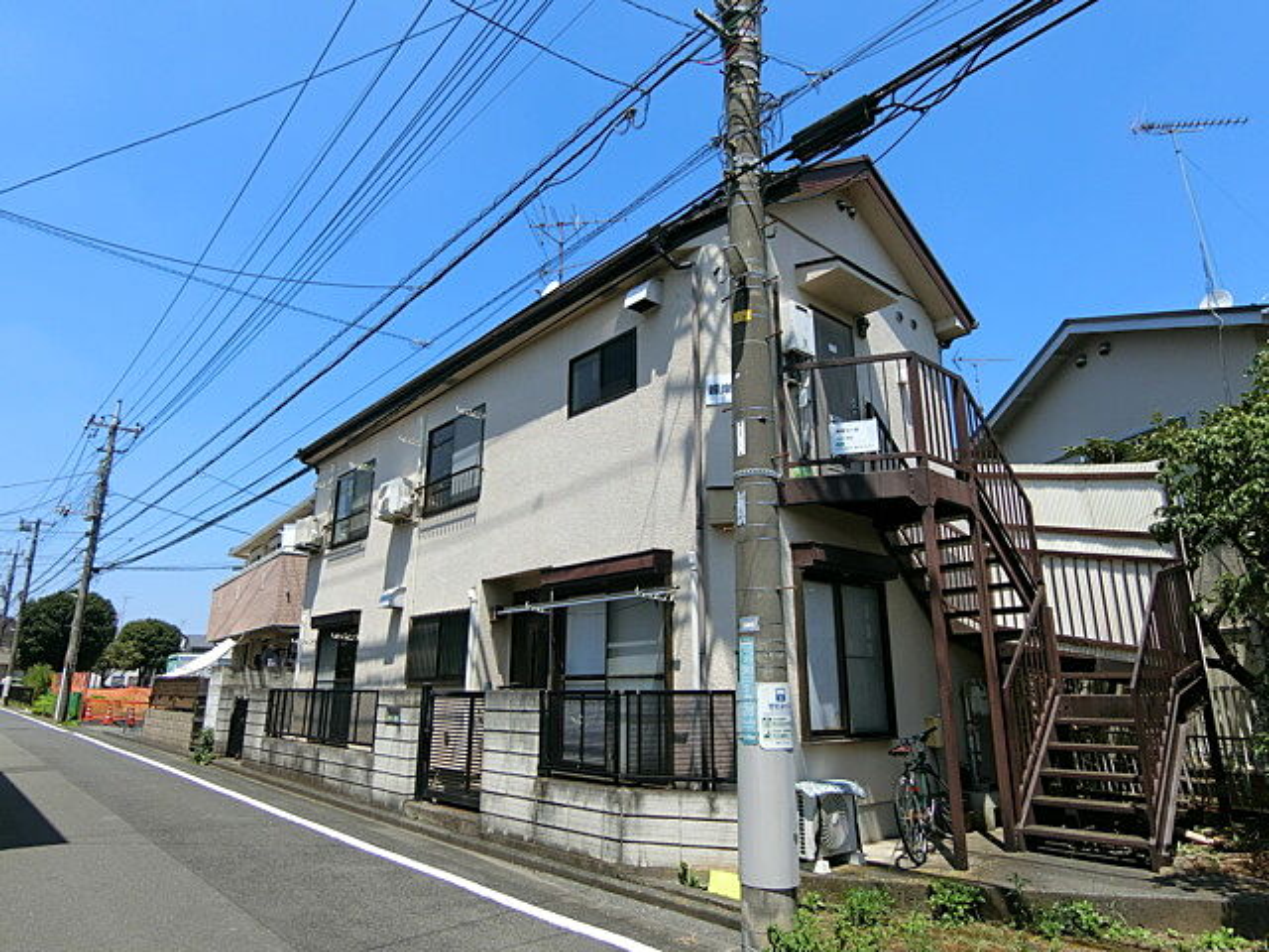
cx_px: 634
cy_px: 476
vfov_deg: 63.4
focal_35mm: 21
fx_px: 770
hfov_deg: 79.0
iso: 80
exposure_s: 1/250
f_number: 7.2
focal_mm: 4.6
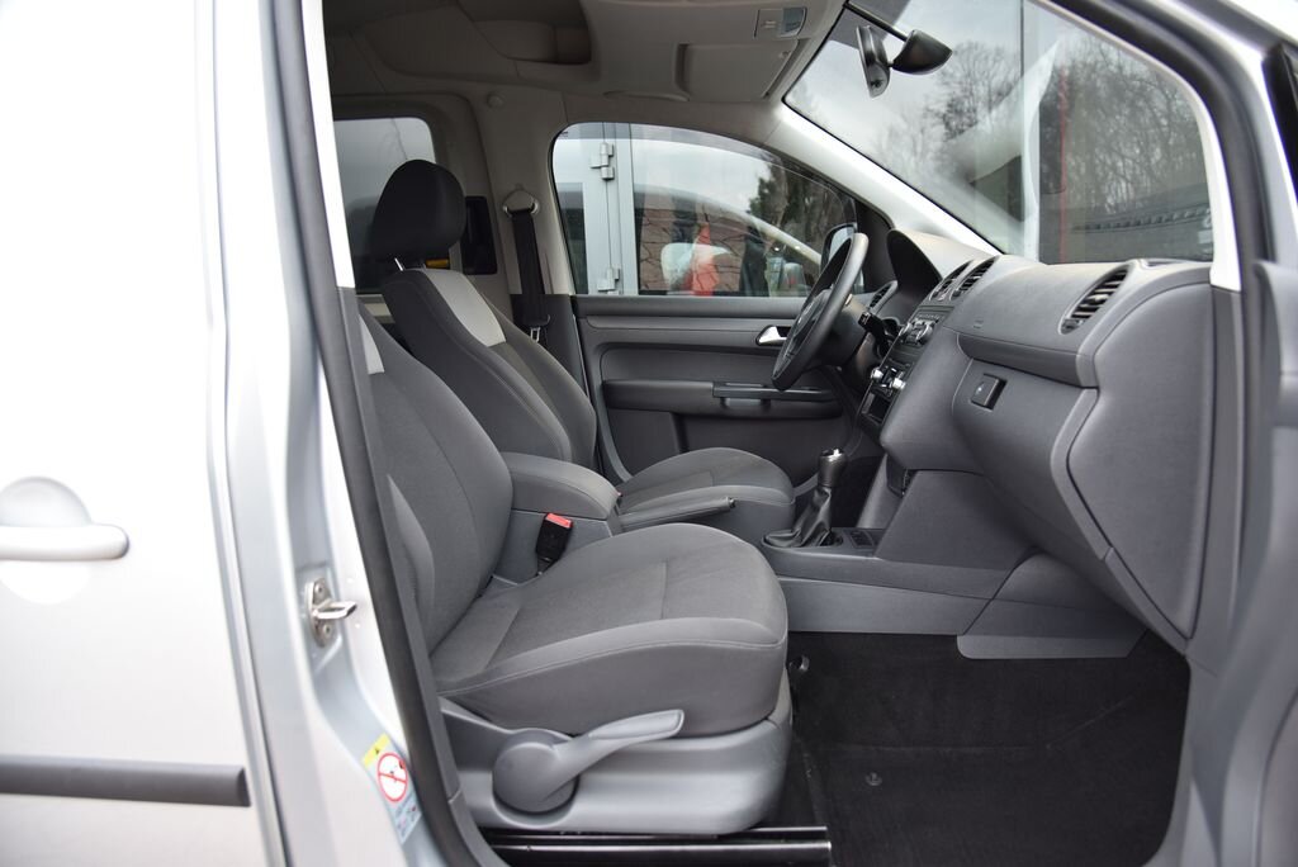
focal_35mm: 24
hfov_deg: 73.7
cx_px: 649
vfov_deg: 53.2
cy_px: 434
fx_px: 866
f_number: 4
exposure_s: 1/25
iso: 500
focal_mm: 24
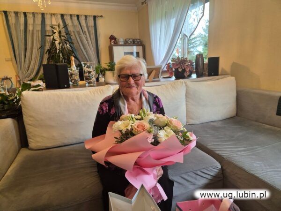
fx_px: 187
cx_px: 140
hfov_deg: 73.9
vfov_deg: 58.9
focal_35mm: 23
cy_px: 106
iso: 320
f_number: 1.8
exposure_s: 1/100
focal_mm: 5.4
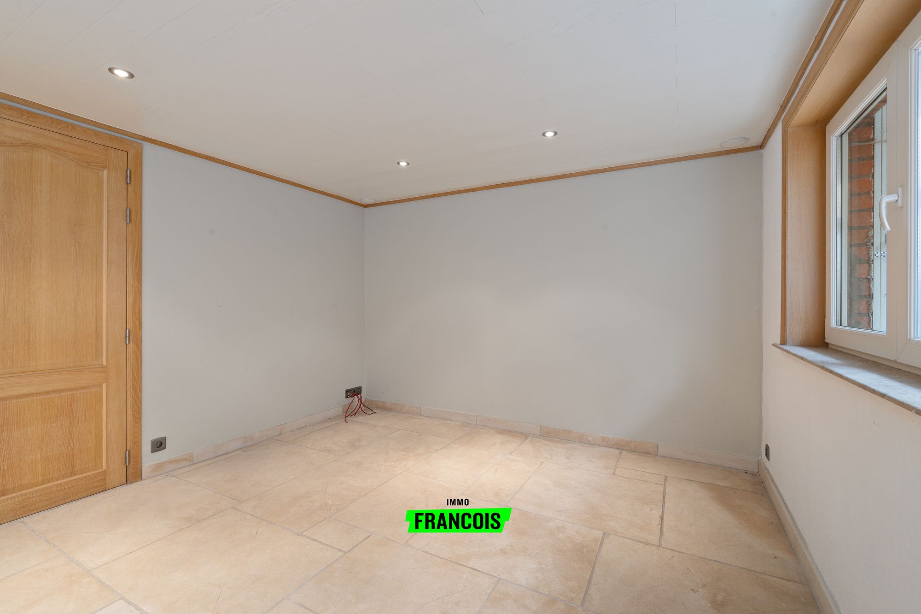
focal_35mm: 16
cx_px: 460
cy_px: 307
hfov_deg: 96.7
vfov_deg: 73.7
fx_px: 409
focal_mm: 16
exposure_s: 1.6
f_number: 11
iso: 200
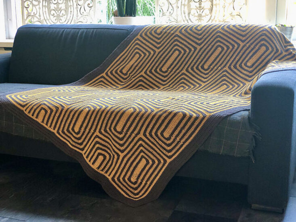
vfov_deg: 28.0
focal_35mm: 52
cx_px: 148
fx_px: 445
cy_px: 111
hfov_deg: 36.8
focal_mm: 6
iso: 160
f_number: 2.4
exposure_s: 1/33
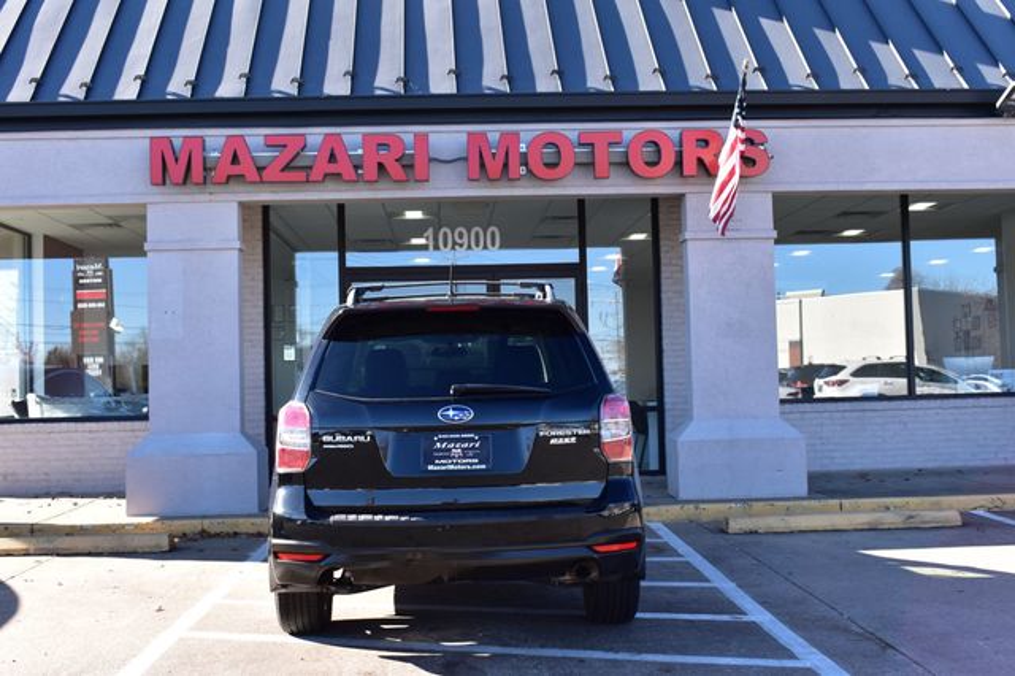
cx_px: 508
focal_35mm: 42
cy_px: 338
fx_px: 1184
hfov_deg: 46.4
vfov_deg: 31.9
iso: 400
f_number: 10
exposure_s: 1/200
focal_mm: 28
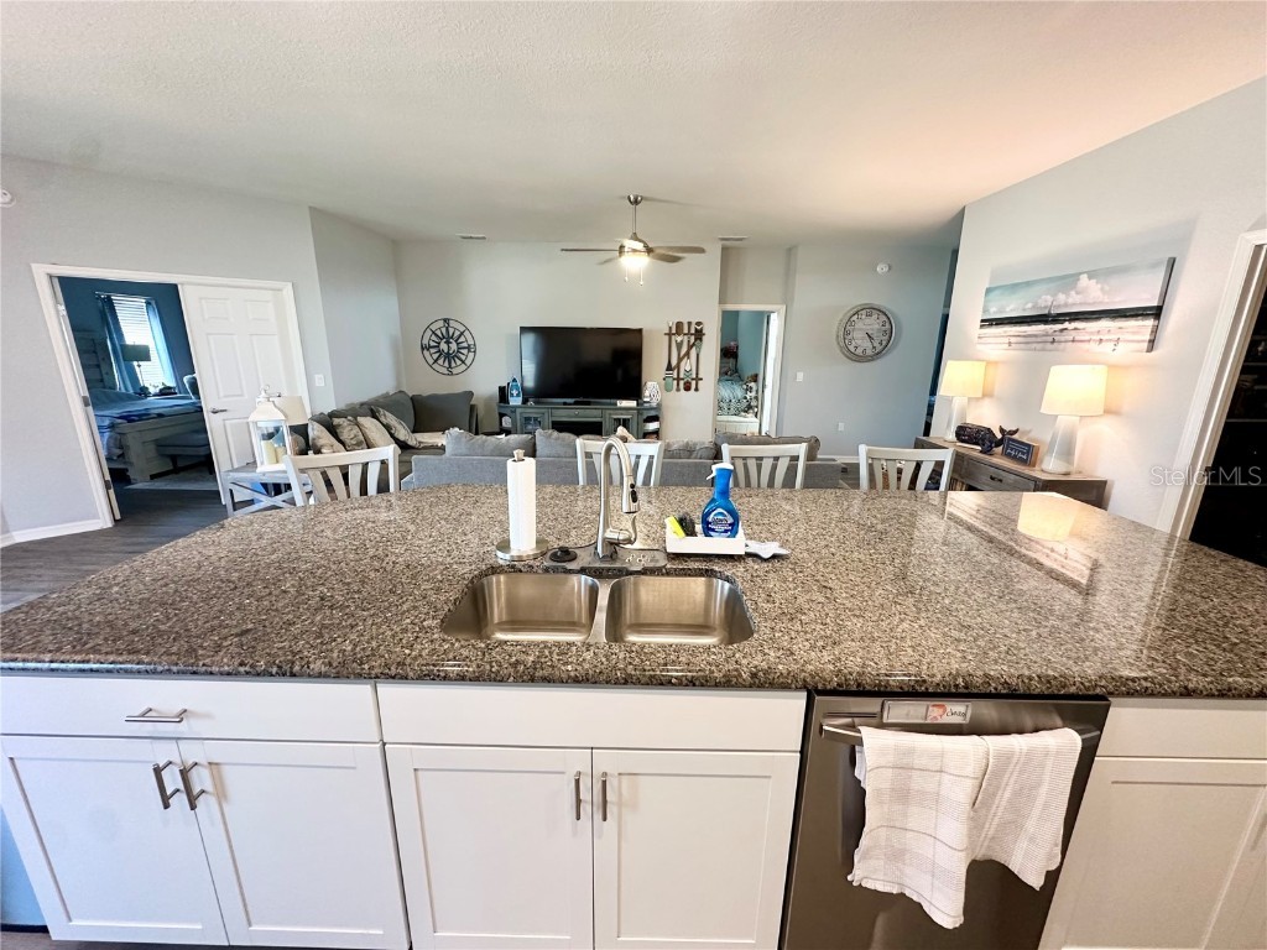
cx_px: 634
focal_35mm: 14
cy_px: 475
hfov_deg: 102.1
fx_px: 512
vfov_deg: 85.7
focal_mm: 2.22
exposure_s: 1/60
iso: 320
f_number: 2.2
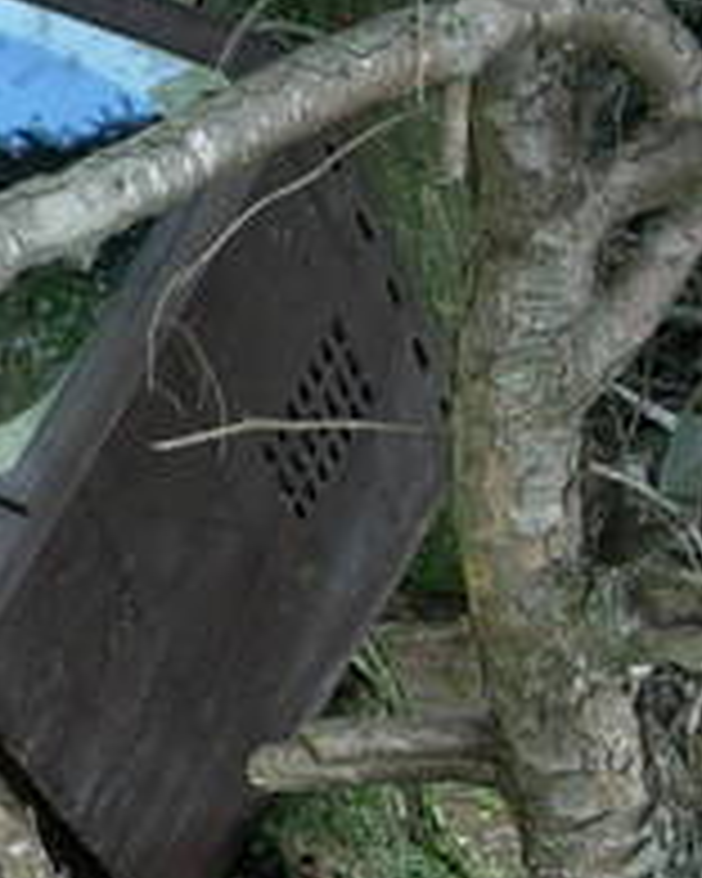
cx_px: -418
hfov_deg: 11.8
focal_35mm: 124
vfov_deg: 15.5
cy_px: 644
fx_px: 3220
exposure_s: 1/50.7
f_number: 2.8
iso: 64
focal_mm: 7.8
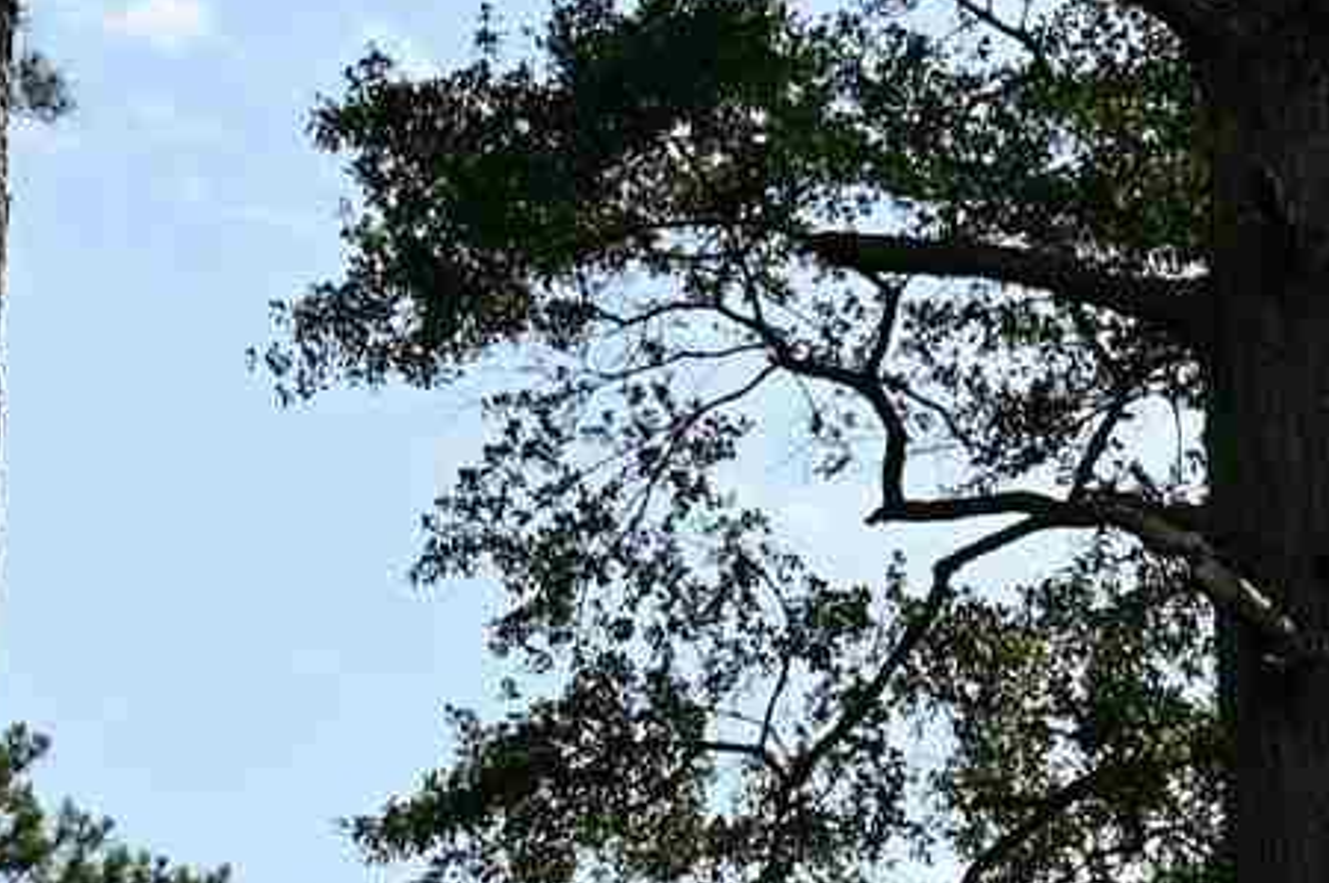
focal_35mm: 205
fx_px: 7560
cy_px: 1852
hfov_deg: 10.0
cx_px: 1096
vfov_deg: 6.5
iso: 100
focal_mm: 30
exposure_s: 1/320
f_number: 6.3
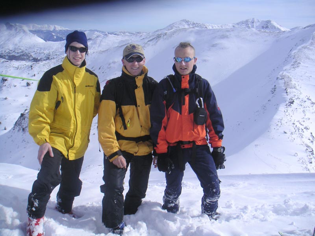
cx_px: 158
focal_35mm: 37
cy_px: 118
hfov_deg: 50.1
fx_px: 337
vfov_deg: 38.7
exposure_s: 1/350
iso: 50
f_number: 6.7
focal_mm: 5.7
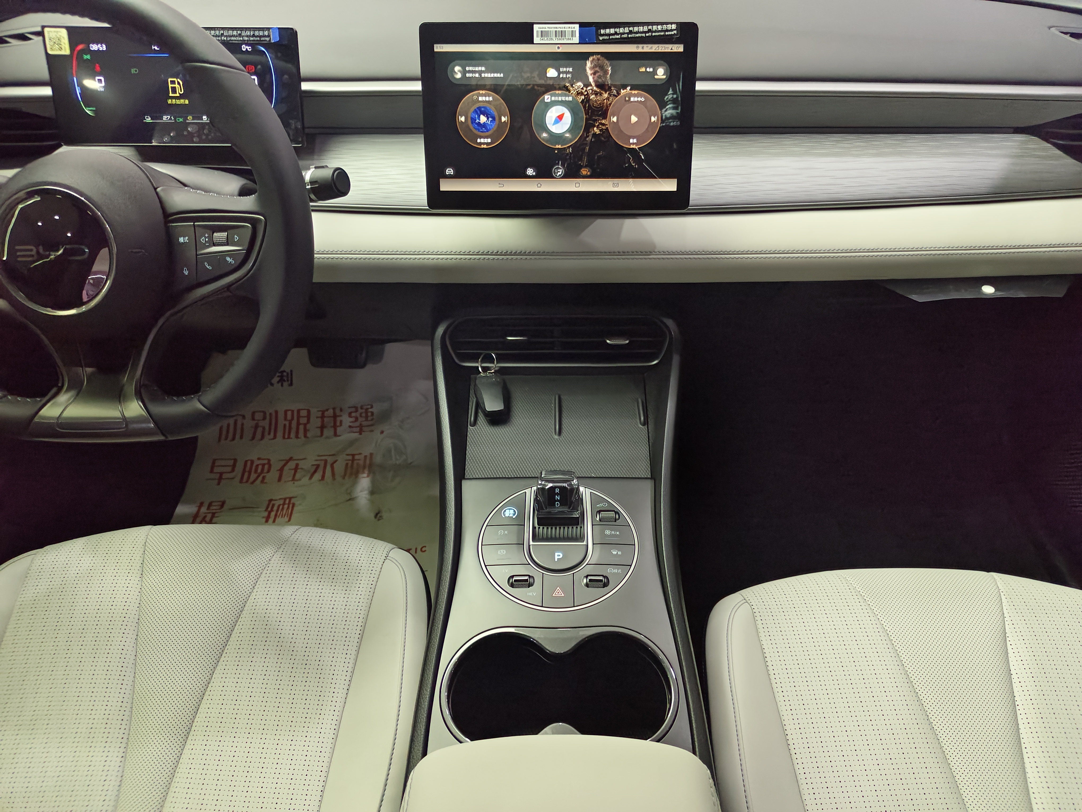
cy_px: 406
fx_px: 750
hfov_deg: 71.6
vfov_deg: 56.8
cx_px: 541
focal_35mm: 24
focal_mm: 5.56
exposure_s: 1/33.3
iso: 107
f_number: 1.88
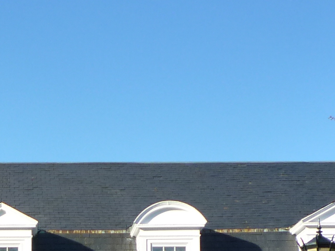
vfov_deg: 12.5
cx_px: -3
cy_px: 375
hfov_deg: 17.0
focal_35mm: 113
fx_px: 1094
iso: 125
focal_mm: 5.2
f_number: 3.5
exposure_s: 1/500
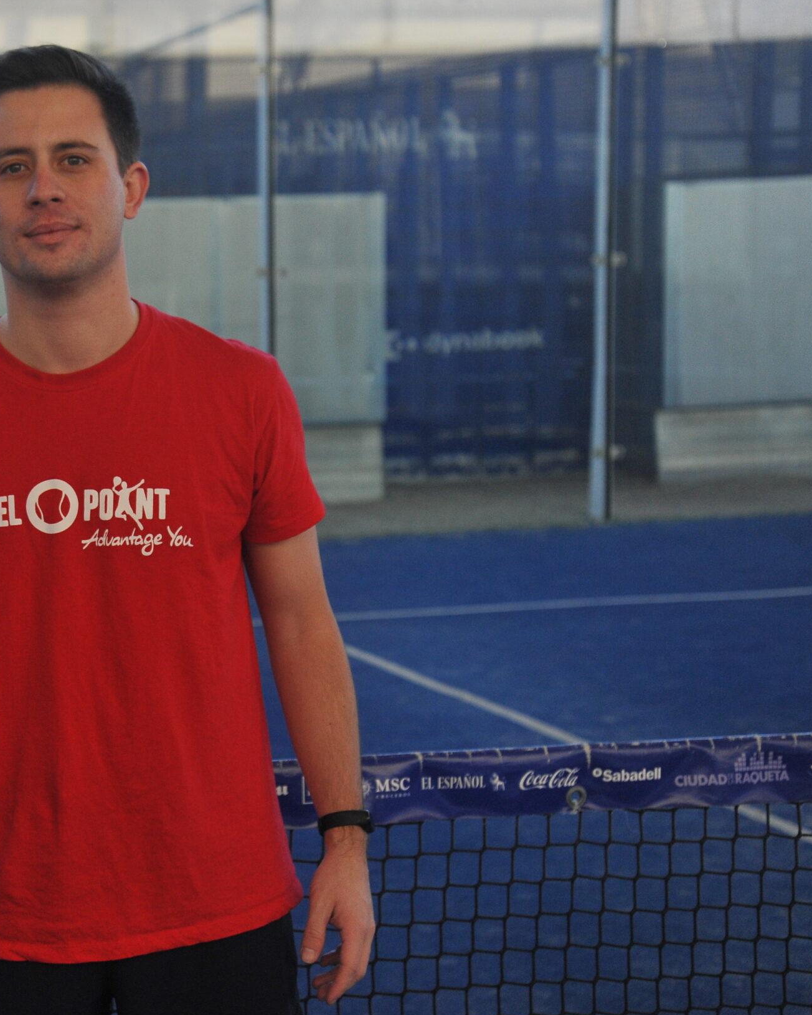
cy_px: 506
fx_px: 2433
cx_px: 51
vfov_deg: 23.6
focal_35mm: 81
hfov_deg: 18.6
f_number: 4.5
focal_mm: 55
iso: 1600
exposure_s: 1/1250
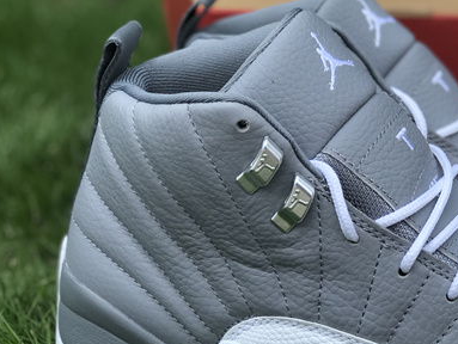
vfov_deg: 13.4
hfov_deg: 17.6
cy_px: 273
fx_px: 1457
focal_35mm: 110
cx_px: 417
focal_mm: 6.6
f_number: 2.8
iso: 20
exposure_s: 1/297
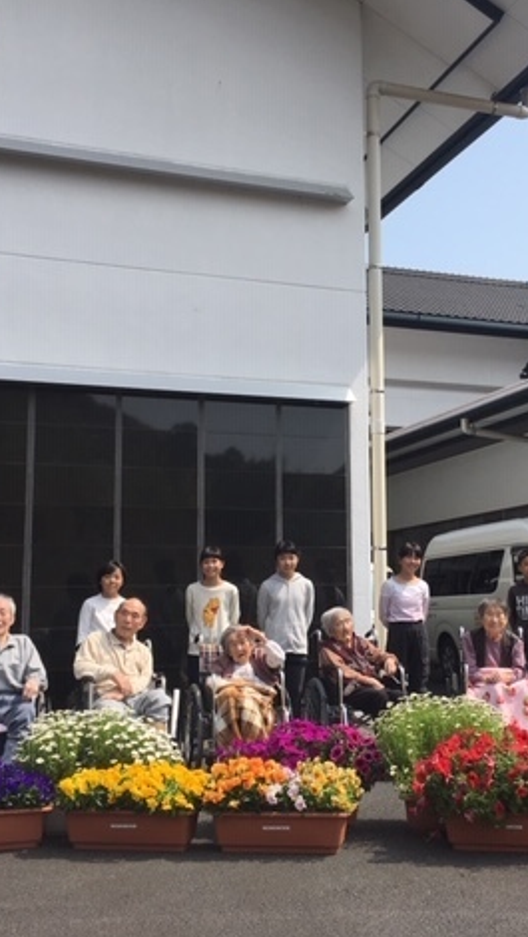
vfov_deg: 47.3
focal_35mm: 43
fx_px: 1068
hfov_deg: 27.6
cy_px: 467
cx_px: 357
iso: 25
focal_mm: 4.15
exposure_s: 1/1538
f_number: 2.2
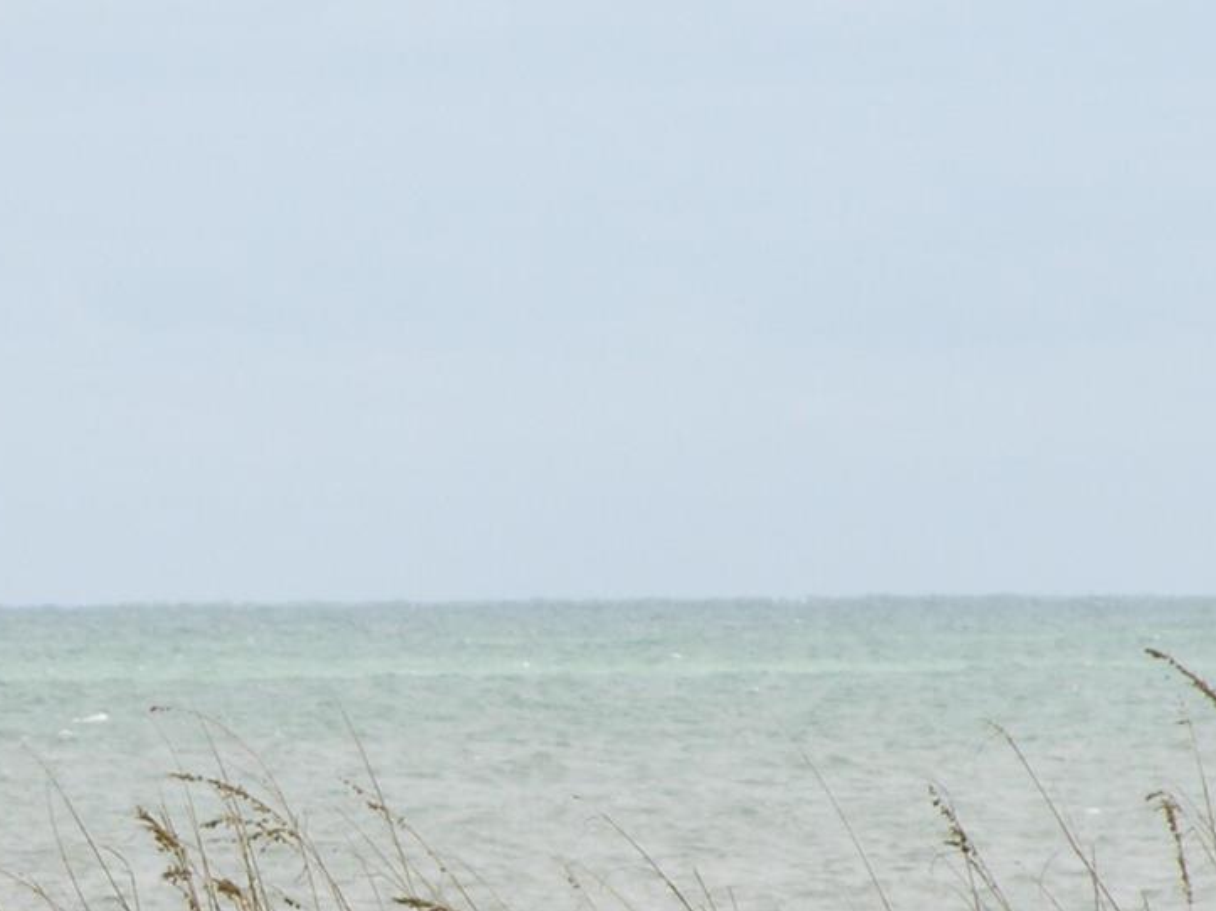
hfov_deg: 2.5
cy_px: 590
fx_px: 27852
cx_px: -156
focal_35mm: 793
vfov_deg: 1.9
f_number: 5.3
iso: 50
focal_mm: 71.2
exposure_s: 1/214
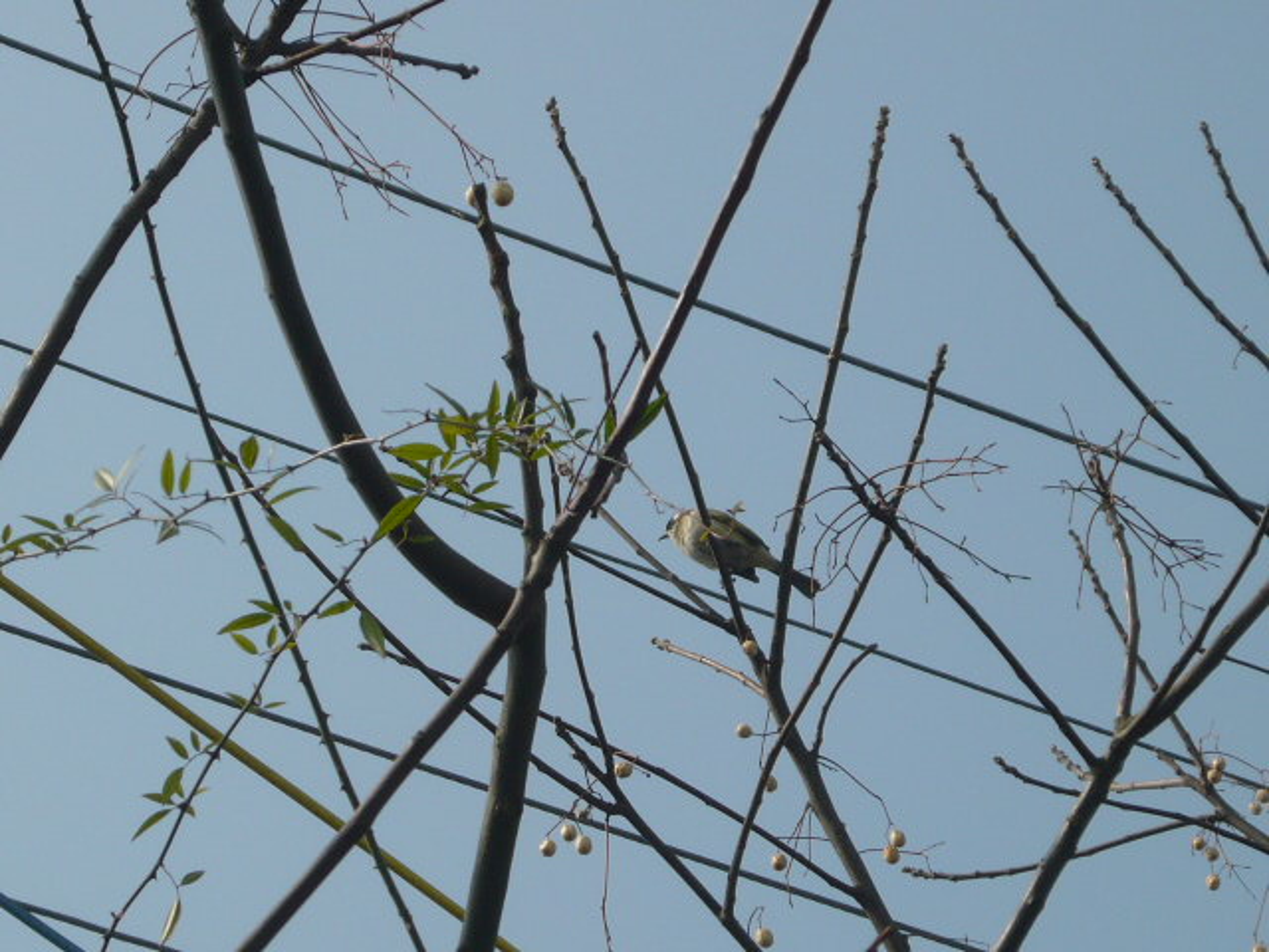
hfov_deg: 12.3
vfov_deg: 9.3
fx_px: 5865
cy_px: 476
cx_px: 634
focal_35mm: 160
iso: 100
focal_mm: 16.5
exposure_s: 1/800
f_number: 5.1
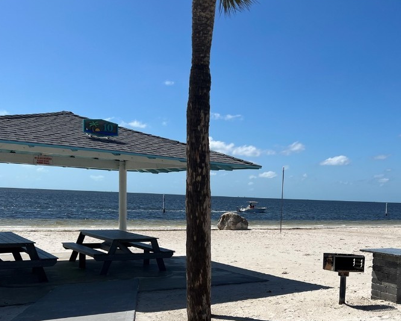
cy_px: 223
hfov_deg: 46.3
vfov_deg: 37.7
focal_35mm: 39
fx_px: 463
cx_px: 256
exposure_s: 1/10309
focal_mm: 5.7
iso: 50
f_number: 1.5
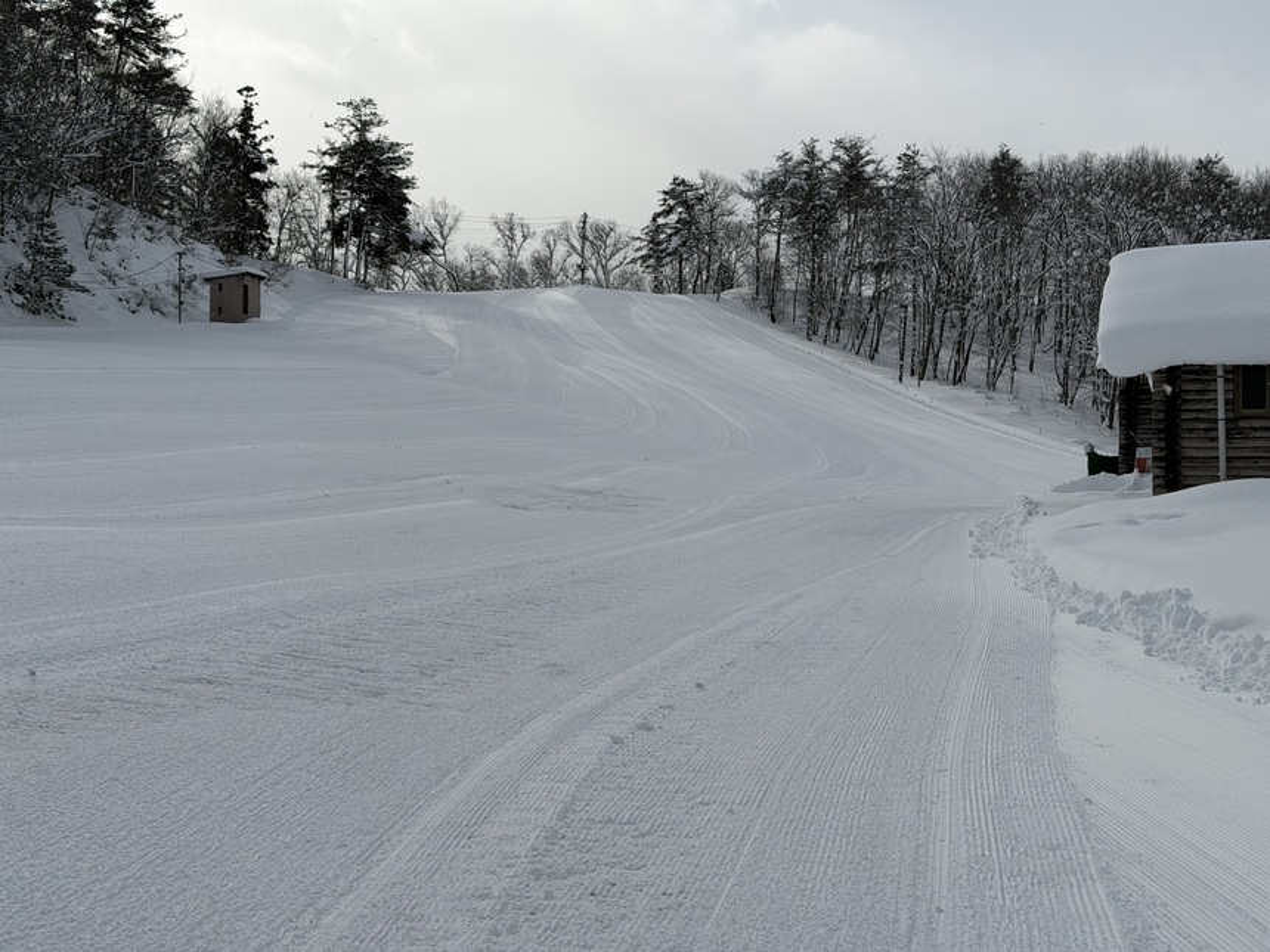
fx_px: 1761
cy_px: 476
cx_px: 635
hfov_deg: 39.7
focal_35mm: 48
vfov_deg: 30.3
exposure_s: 1/20408
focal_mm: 6.76
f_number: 1.78
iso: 64
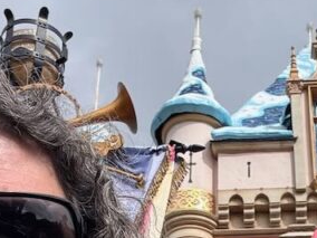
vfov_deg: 16.8
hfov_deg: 23.5
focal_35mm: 83
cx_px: 206
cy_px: 305
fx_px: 760
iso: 25
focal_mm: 2.69
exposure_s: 1/931
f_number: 1.9
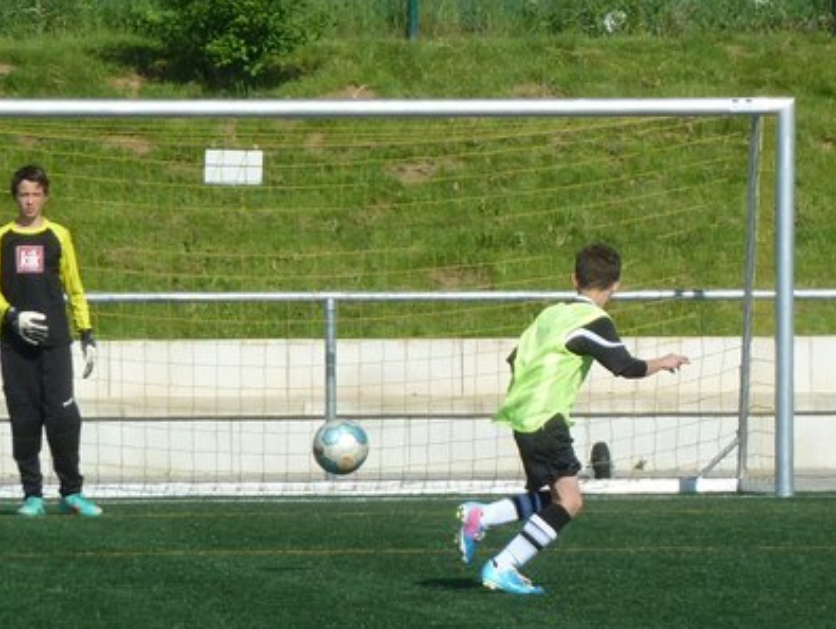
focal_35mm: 531
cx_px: 468
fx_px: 12836
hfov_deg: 3.7
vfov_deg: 2.8
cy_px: 264
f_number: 5.6
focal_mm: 49.2
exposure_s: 1/800
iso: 160
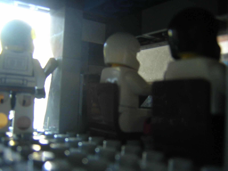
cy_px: 86
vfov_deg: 39.7
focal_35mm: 36
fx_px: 237
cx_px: 114
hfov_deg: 51.4
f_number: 2.6
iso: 171
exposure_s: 1/2.4
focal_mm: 4.7
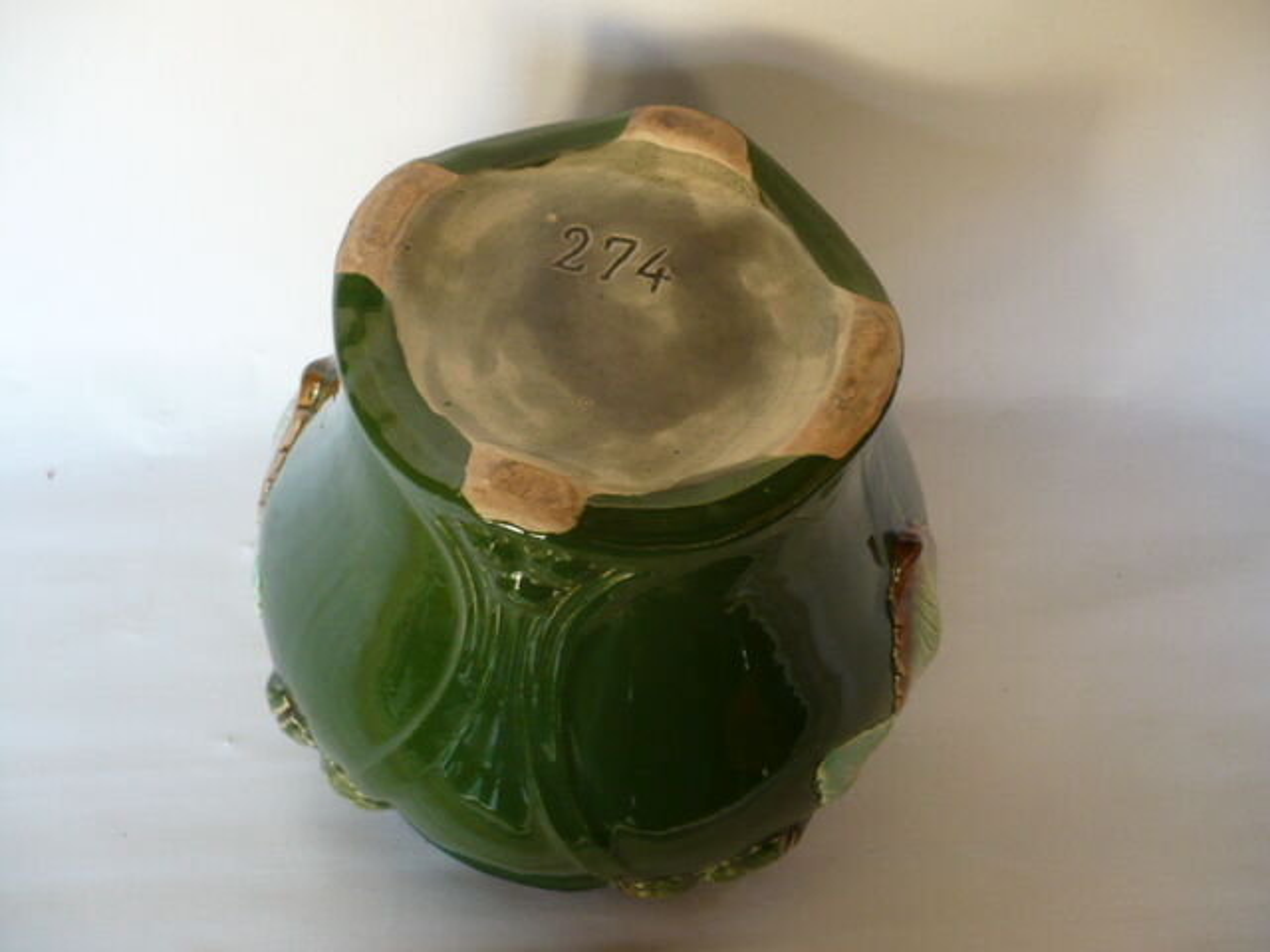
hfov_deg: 52.6
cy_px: 476
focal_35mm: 35
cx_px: 635
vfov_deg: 40.7
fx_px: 1284
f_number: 2.8
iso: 160
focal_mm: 5.8
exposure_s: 1/30
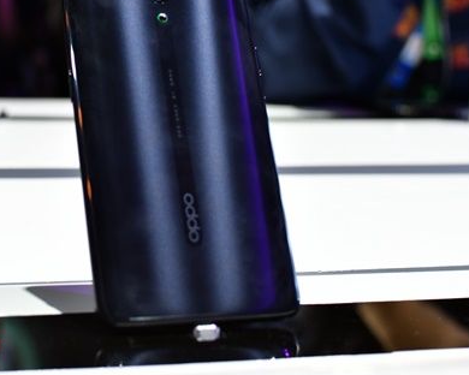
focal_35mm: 76
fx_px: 1051
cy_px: 144
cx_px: 136
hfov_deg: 25.0
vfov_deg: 20.2
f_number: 4
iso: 250
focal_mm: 35
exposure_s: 1/100
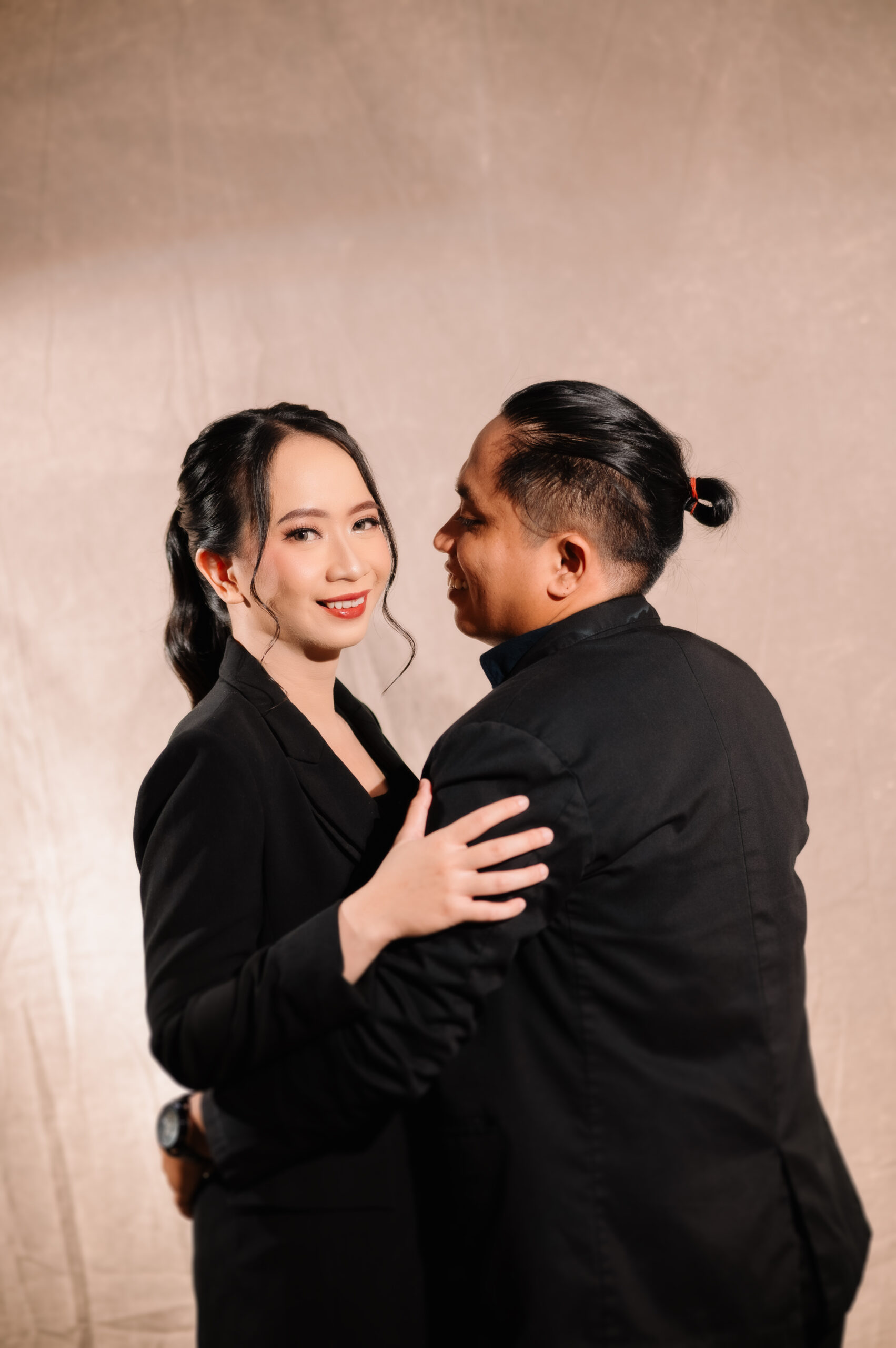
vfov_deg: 23.9
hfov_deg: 16.0
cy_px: 674
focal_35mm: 85
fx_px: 3178
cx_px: 448
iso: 160
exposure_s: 1/125
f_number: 1.8
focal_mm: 85
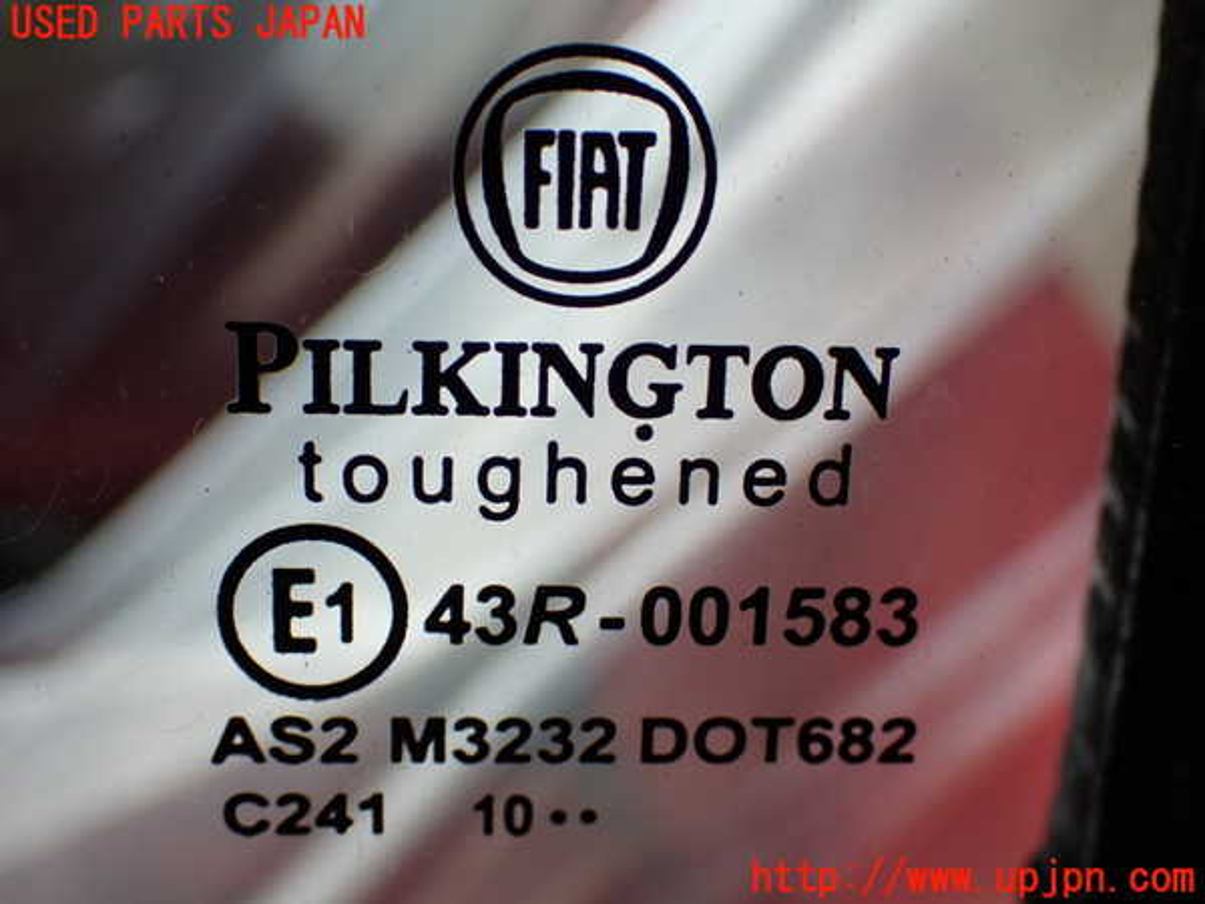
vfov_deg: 27.0
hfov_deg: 35.5
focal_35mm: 54
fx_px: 1880
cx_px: 602
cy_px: 452
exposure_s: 1/200
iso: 160
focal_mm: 9.65
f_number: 3.3
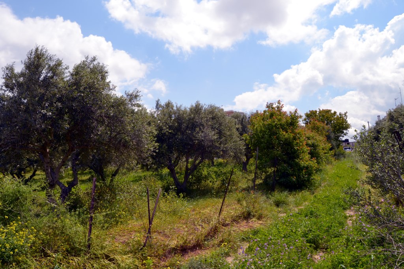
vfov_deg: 47.9
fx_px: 303
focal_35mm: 27
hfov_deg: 67.4
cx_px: 202
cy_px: 134
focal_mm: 18
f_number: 10
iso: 100
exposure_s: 1/200
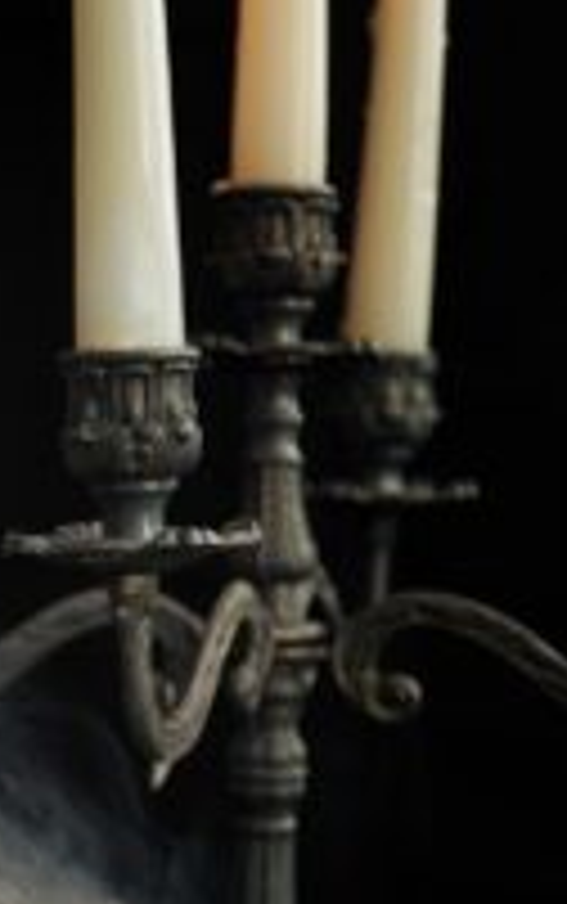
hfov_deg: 12.1
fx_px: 2516
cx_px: -351
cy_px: 612
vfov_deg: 20.3
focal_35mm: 102
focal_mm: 32
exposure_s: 1/160
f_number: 4
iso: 1600
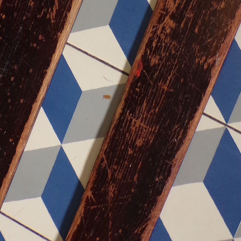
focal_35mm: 126
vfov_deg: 13.1
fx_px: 992
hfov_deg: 13.8
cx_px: 160
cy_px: -115
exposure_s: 1/27
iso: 200
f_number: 3.4
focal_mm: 7.6
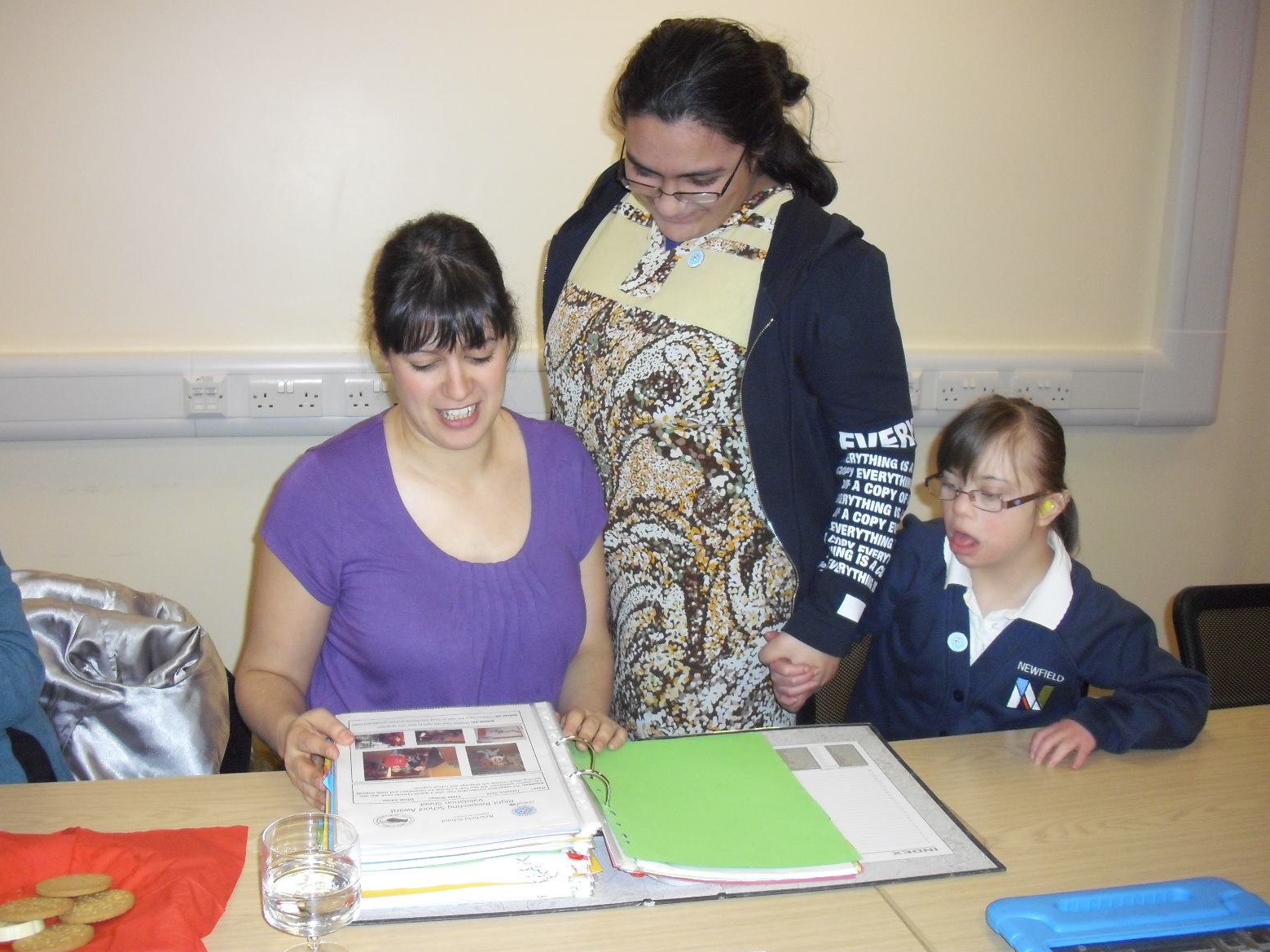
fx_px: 1431
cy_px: 464
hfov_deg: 47.9
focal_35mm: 39
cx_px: 622
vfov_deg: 36.8
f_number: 2.8
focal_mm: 6.2
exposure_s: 1/60
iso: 200
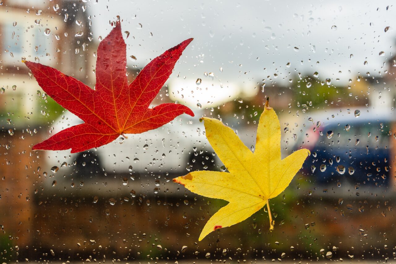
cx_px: 198
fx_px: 407
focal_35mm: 37
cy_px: 132
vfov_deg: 35.9
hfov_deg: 51.9
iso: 100
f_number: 4
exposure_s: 1/125
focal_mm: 37
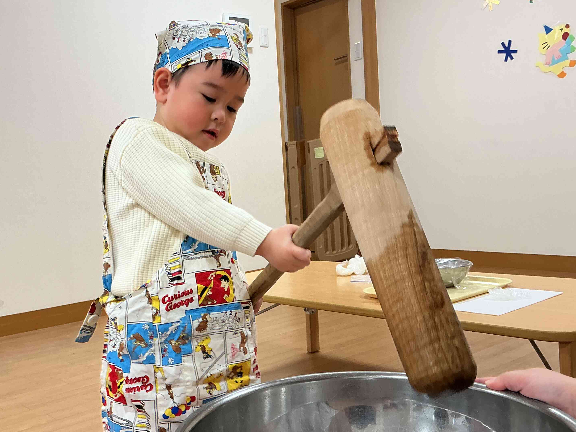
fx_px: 682
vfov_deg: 35.1
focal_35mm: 41
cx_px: 222
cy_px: 233
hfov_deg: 45.5
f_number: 1.8
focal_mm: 3
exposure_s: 1/60
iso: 40
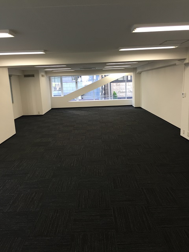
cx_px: 94
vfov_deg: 61.7
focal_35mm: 29
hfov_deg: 48.2
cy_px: 126
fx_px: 211
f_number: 2.2
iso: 32
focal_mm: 4.15
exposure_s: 1/40
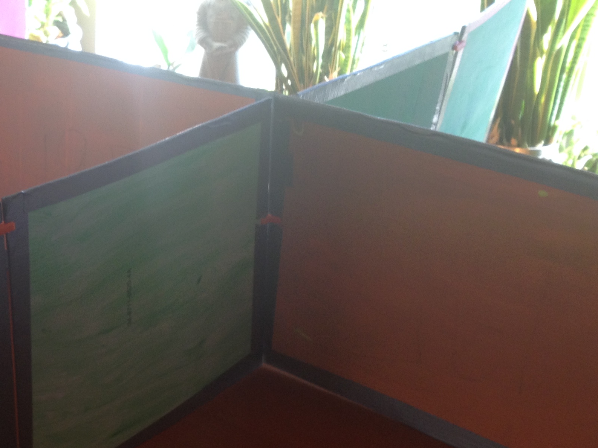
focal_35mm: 72
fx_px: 1244
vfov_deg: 20.4
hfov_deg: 26.1
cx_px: 46
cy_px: 235
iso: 50
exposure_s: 1/40
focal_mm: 4.28
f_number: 2.4
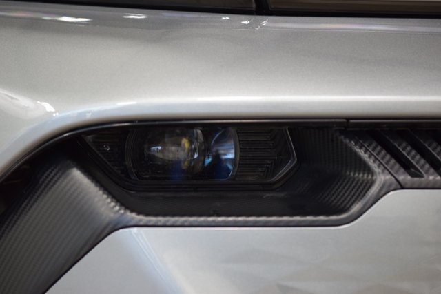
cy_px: 147
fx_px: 1286
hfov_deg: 19.5
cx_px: 220
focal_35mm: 105
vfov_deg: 13.0
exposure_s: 1/100
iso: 1600
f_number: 2.8
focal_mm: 70
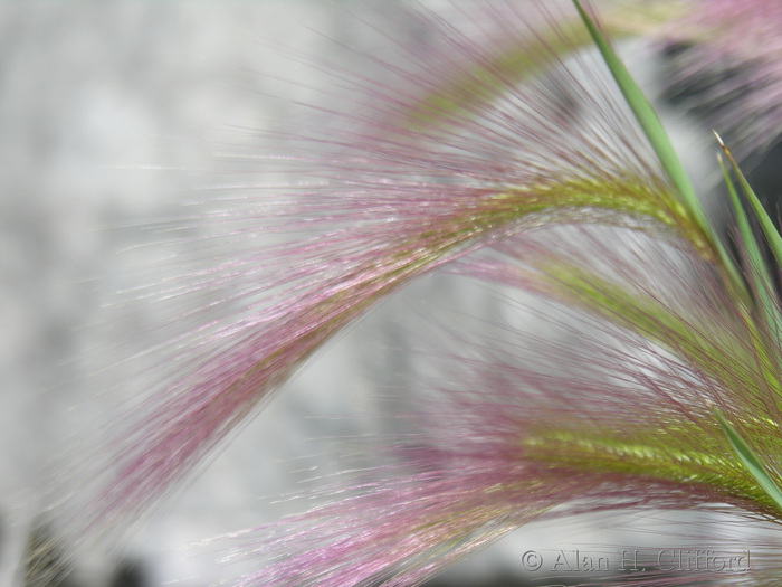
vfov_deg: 8.5
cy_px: 294
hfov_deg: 11.3
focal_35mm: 175
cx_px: 391
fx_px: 3953
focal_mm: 44.5
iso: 50
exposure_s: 1/403
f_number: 4
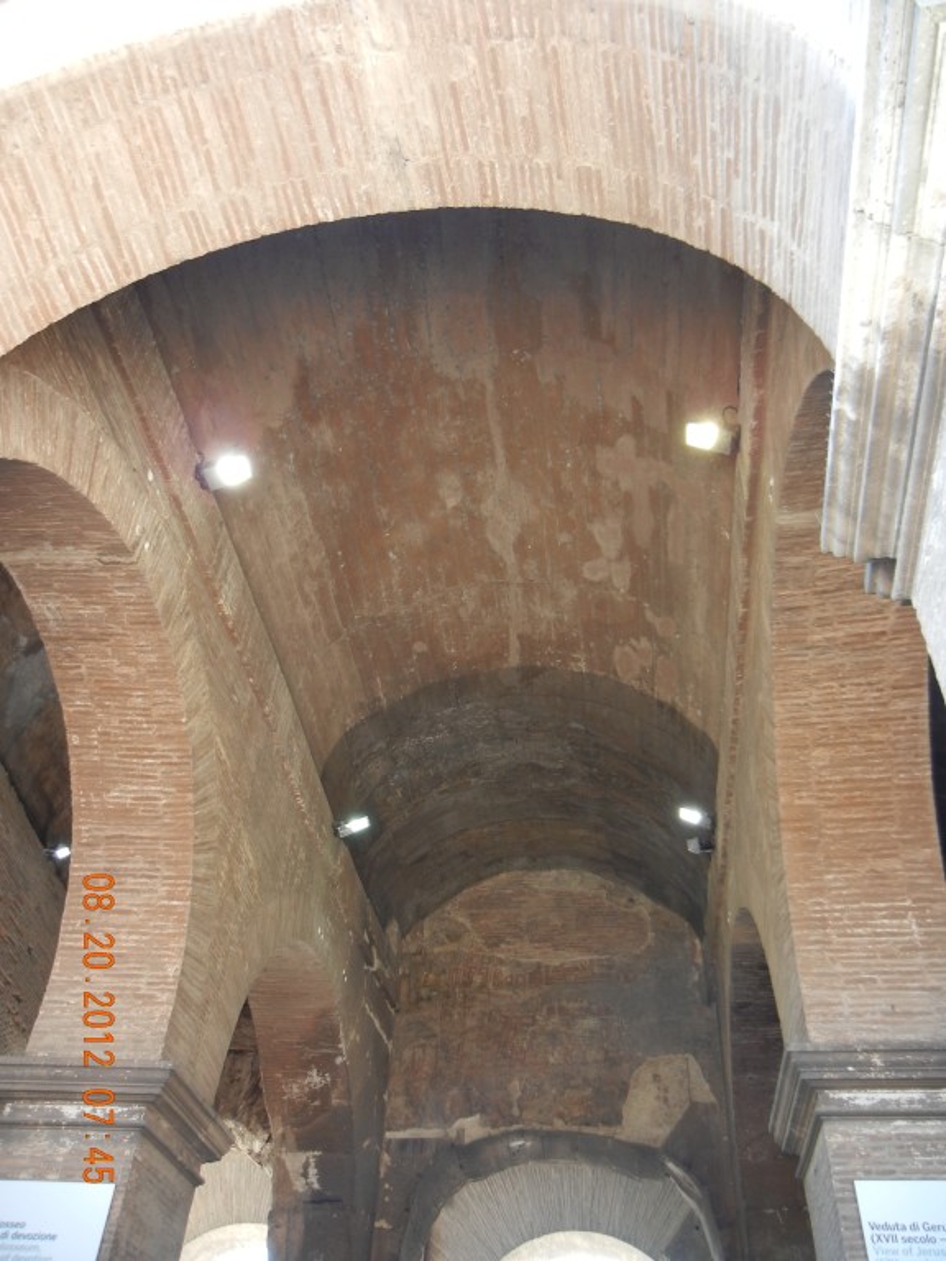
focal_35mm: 30
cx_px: 473
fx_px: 1093
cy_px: 630
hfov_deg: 46.8
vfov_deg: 60.0
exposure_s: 1/35.6
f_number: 3.5
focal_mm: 5.4
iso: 160
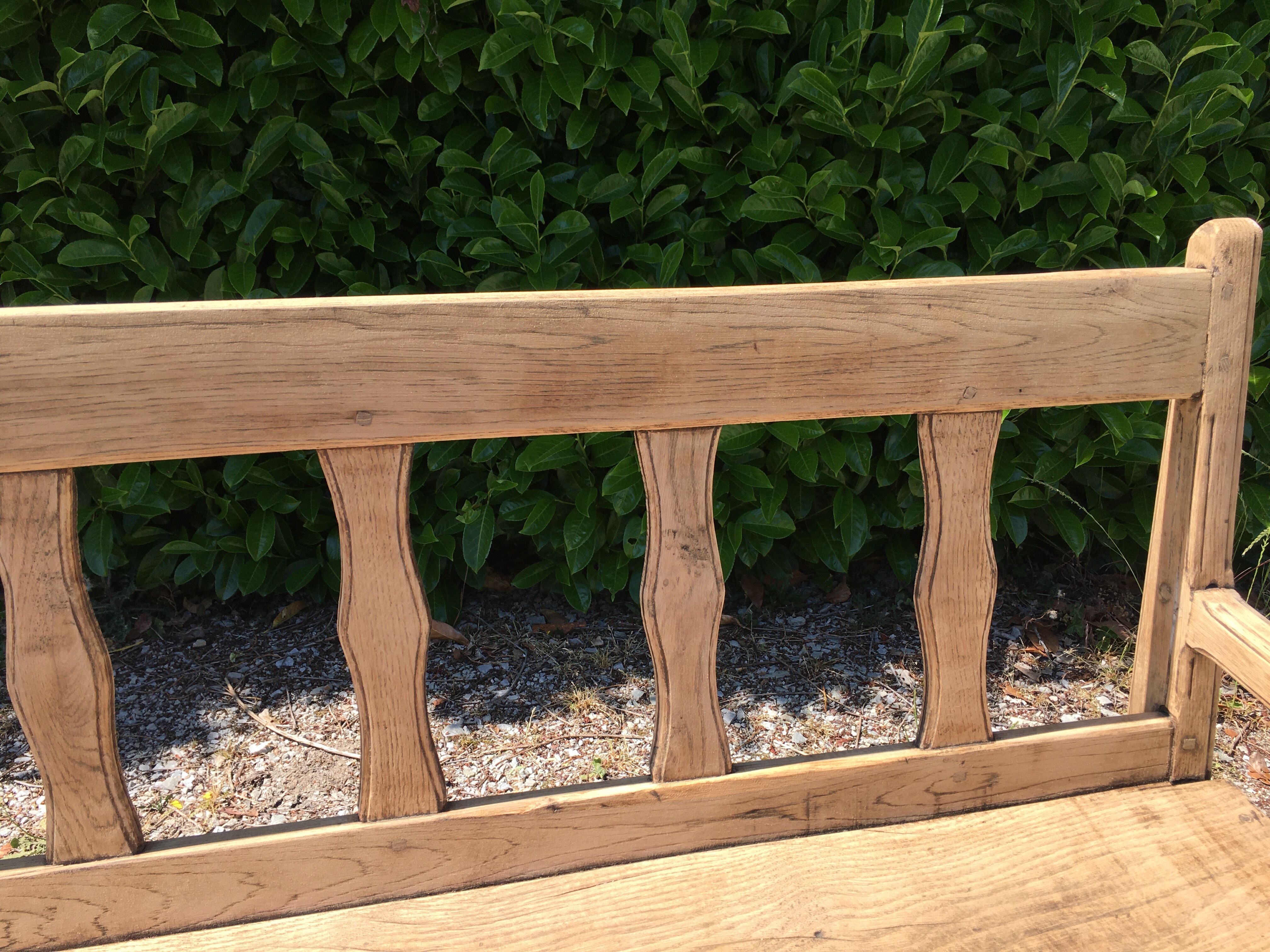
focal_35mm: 29
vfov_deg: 48.2
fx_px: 1064
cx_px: 635
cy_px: 476
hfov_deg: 61.7
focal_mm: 4.15
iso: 25
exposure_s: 1/732
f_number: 2.2
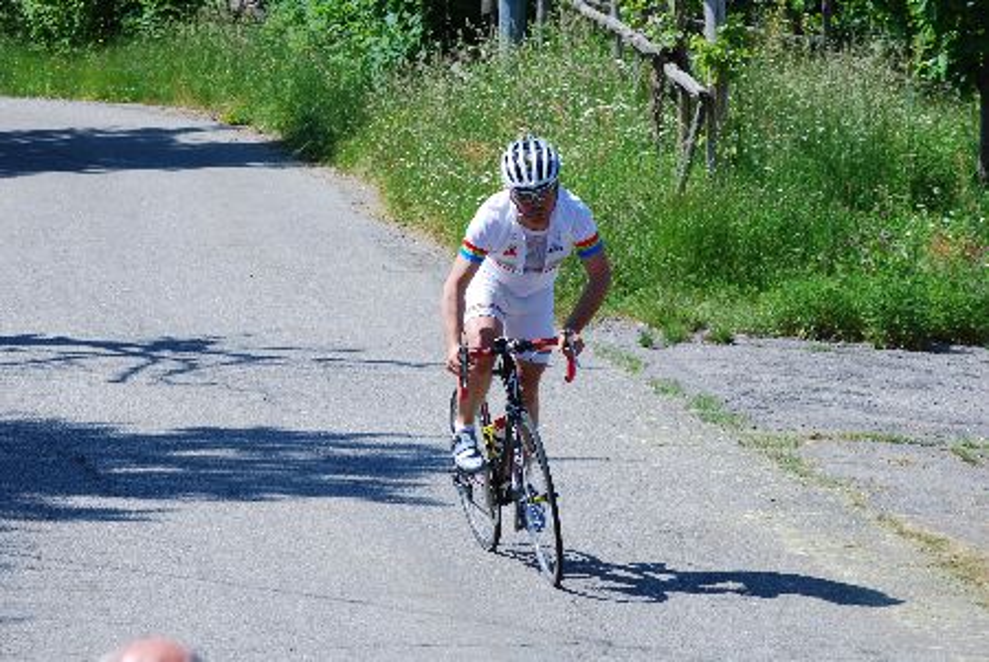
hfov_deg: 11.2
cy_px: 331
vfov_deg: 7.5
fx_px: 5032
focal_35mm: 183
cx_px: 494
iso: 100
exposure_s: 1/125
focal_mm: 122
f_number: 10
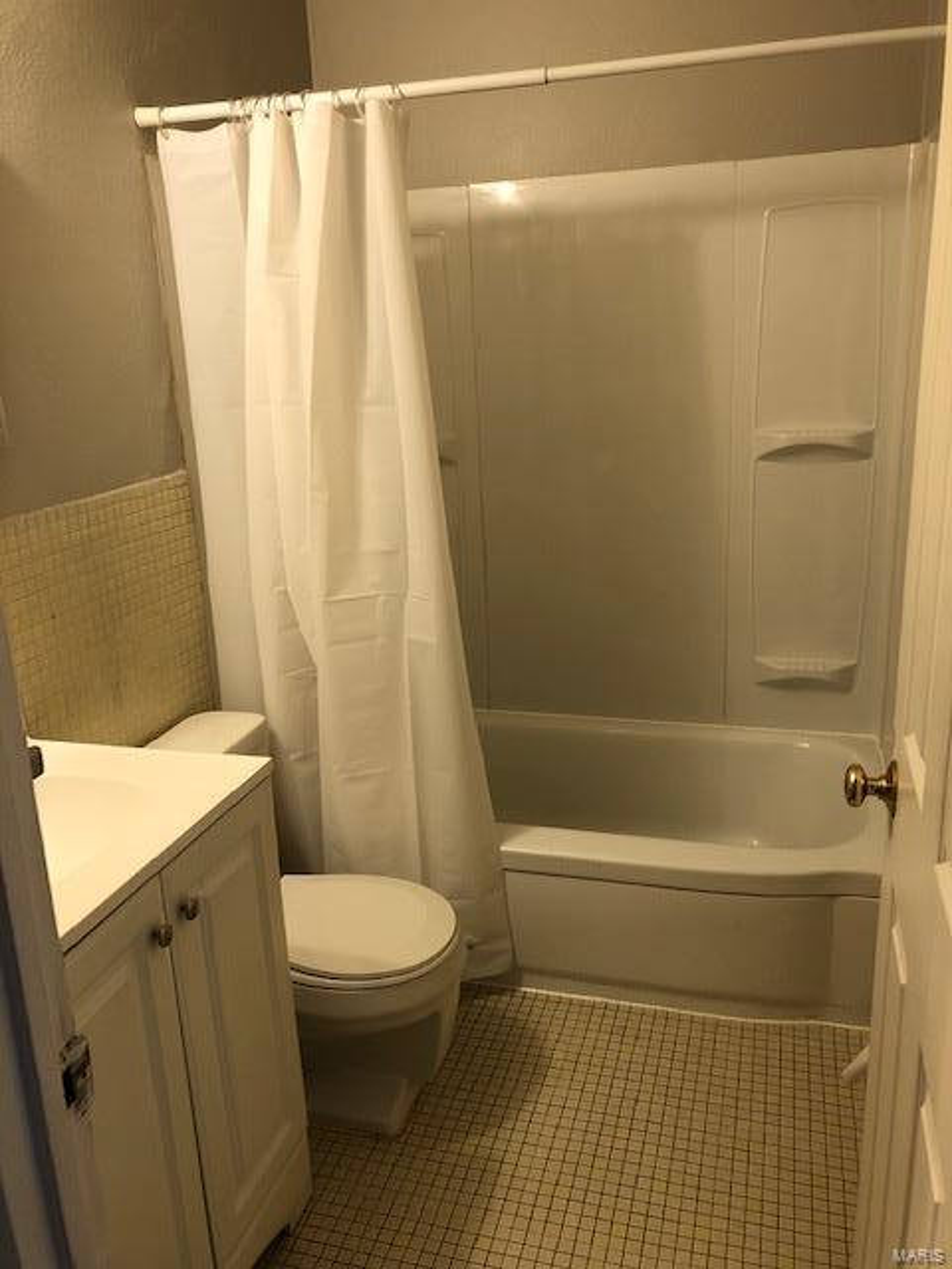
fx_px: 1027
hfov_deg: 49.7
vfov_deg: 63.4
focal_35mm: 28
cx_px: 476
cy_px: 634
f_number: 1.8
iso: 40
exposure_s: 1/20
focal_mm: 3.99
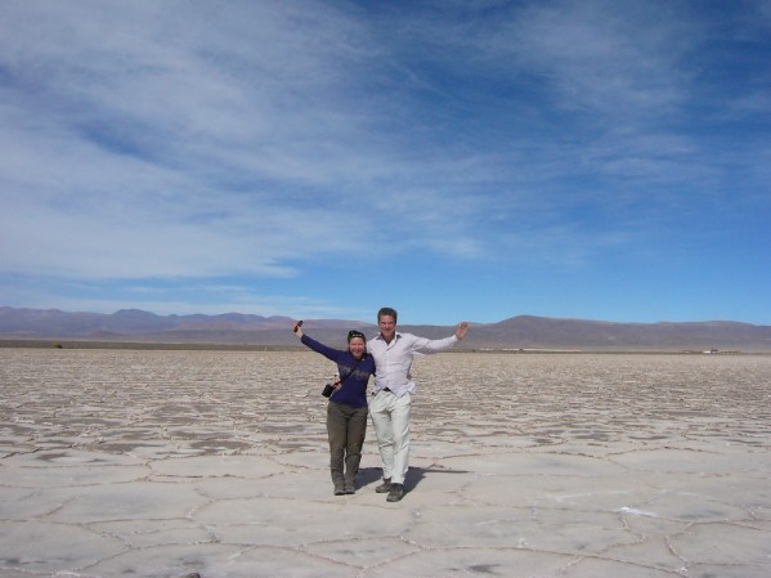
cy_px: 289
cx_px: 386
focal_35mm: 35
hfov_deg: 52.6
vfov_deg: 40.7
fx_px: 779
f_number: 8
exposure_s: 1/2000
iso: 200
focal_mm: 5.8
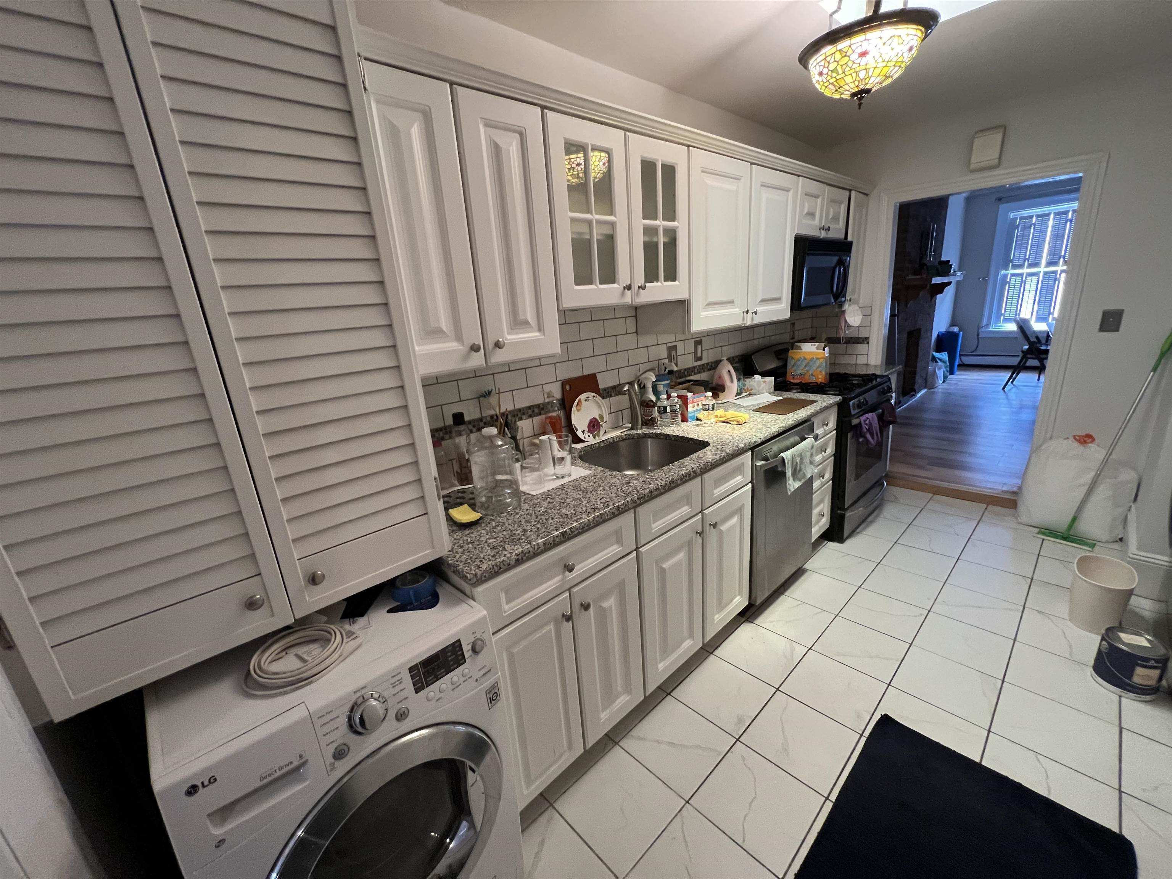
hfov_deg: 106.2
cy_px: 440
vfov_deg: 89.9
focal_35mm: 13
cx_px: 586
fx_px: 440
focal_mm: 1.57
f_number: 1.8
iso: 320
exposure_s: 1/60
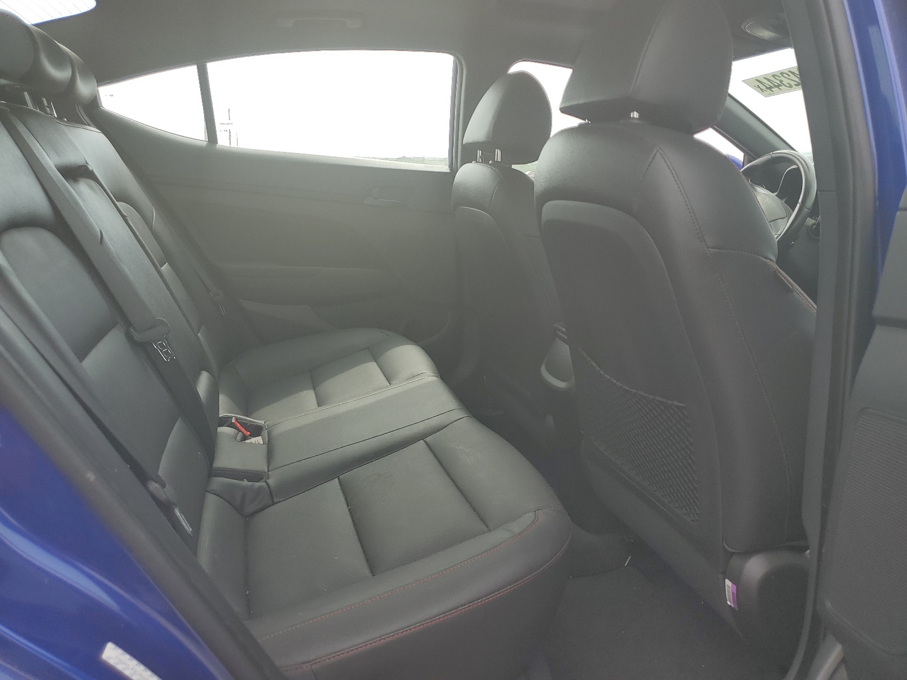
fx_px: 681
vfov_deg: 53.1
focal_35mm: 26
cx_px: 454
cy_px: 340
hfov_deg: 67.3
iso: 50
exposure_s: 1/714
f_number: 1.5
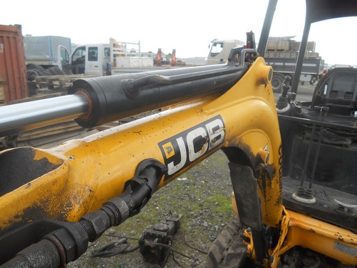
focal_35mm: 27
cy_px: 134
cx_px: 178
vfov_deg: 51.4
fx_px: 278
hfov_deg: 65.3
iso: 80
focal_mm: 4.9
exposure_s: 1/250
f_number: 3.2
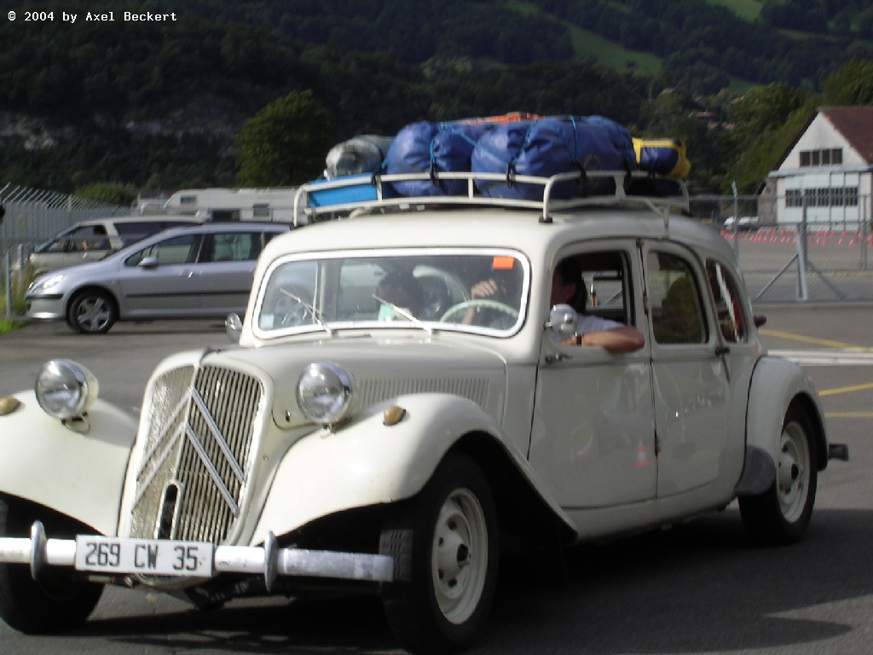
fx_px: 2724
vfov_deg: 13.7
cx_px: 436
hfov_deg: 18.2
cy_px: 328
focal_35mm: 108
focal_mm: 16.8
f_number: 8.4
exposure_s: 1/204
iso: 50
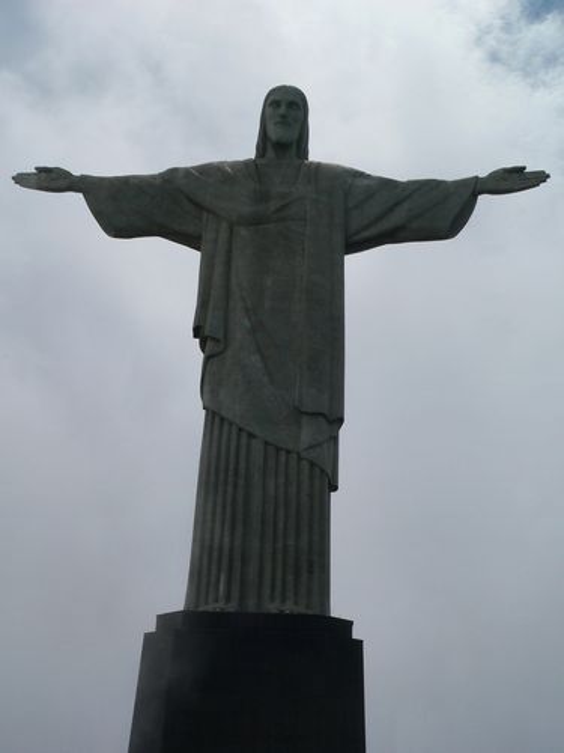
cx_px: 282
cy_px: 376
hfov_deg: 39.7
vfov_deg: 51.4
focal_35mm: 36
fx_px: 782
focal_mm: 6
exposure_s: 1/1300
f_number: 8
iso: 80
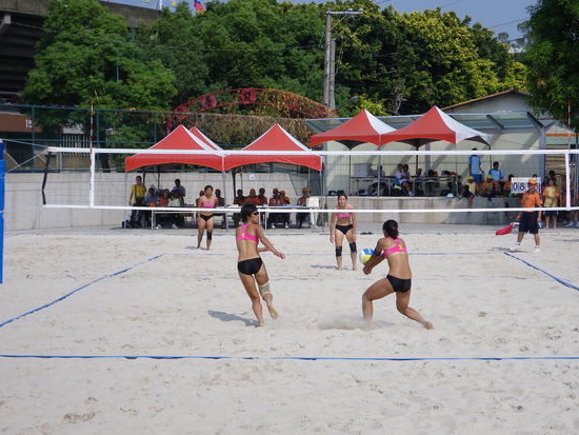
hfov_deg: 27.0
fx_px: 1205
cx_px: 313
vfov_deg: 20.5
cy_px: 213
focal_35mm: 72
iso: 64
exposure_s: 1/640
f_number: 4.1
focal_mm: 11.7
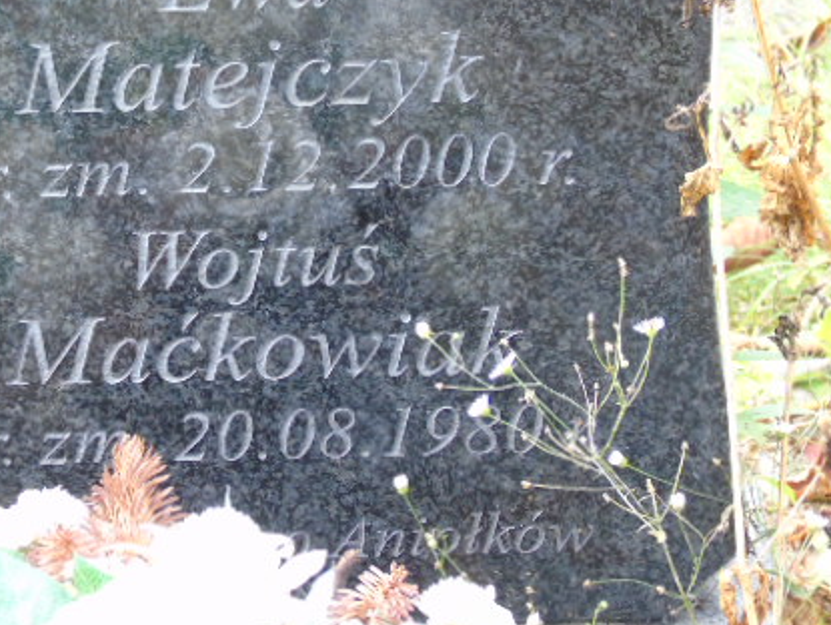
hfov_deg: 10.3
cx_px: 200
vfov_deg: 7.8
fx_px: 4589
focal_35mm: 191
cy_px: 184
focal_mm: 22
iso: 400
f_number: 4.6
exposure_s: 1/60
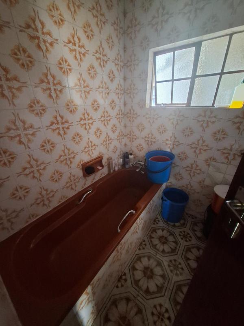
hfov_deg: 89.9
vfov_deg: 106.2
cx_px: 122
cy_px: 163
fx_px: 122
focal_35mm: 13
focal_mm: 1.74
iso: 500
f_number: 2.2
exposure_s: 1/25
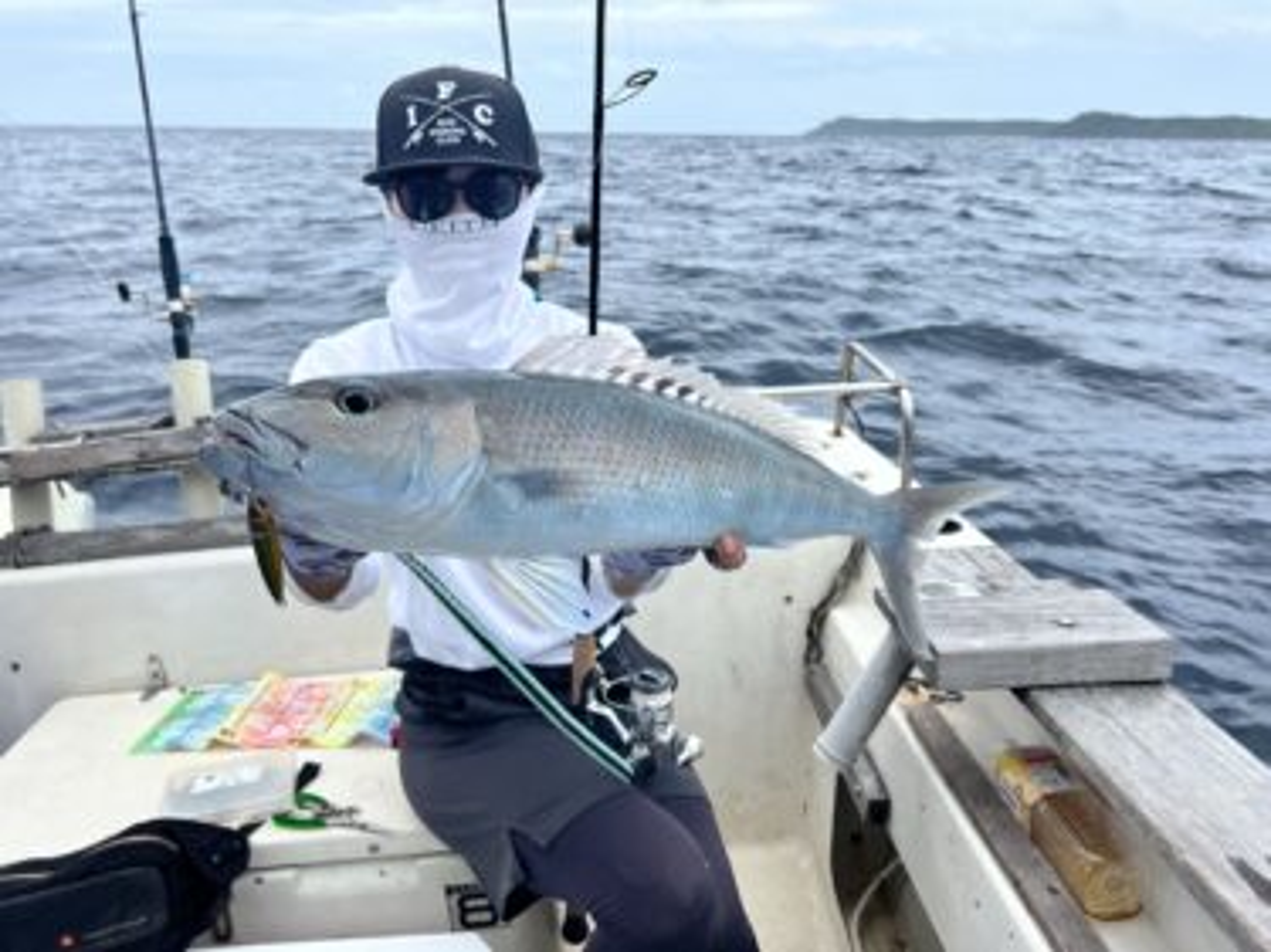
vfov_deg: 53.0
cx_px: 636
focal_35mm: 26
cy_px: 476
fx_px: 954
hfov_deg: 67.3
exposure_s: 1/3571
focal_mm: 5.7
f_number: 1.5
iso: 50
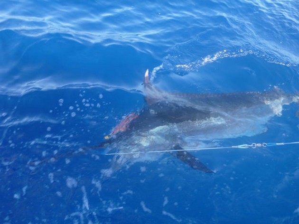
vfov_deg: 49.7
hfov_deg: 63.5
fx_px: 242
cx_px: 150
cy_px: 112
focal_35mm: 28
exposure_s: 1/125
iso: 100
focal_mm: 4.9
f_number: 3.3
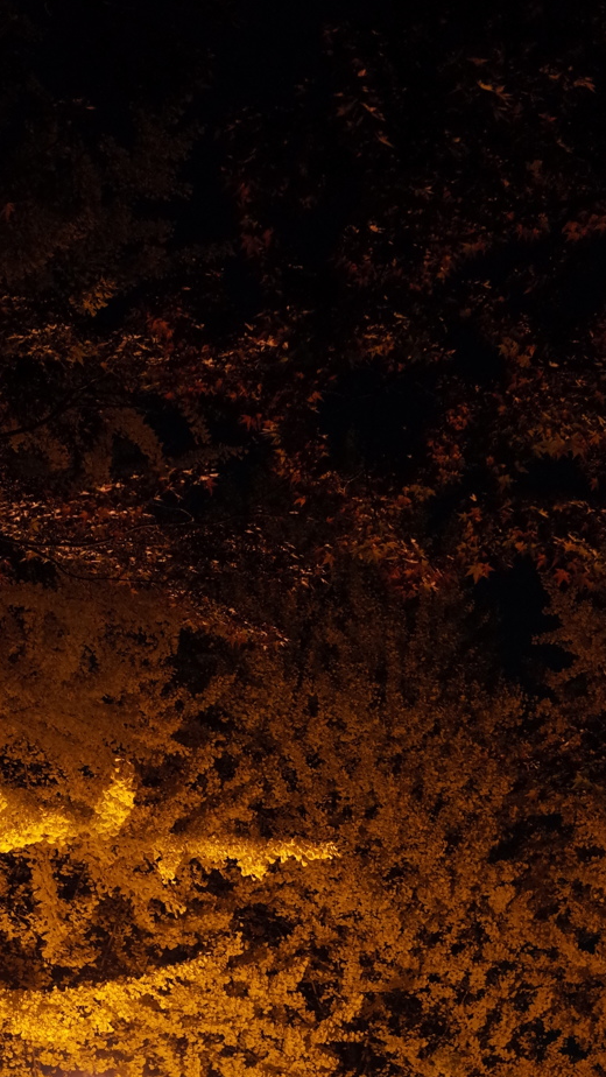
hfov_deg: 23.9
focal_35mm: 49
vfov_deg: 40.0
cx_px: 82
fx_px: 1399
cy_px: 893
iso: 2000
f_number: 2.8
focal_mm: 18.3
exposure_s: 1/40
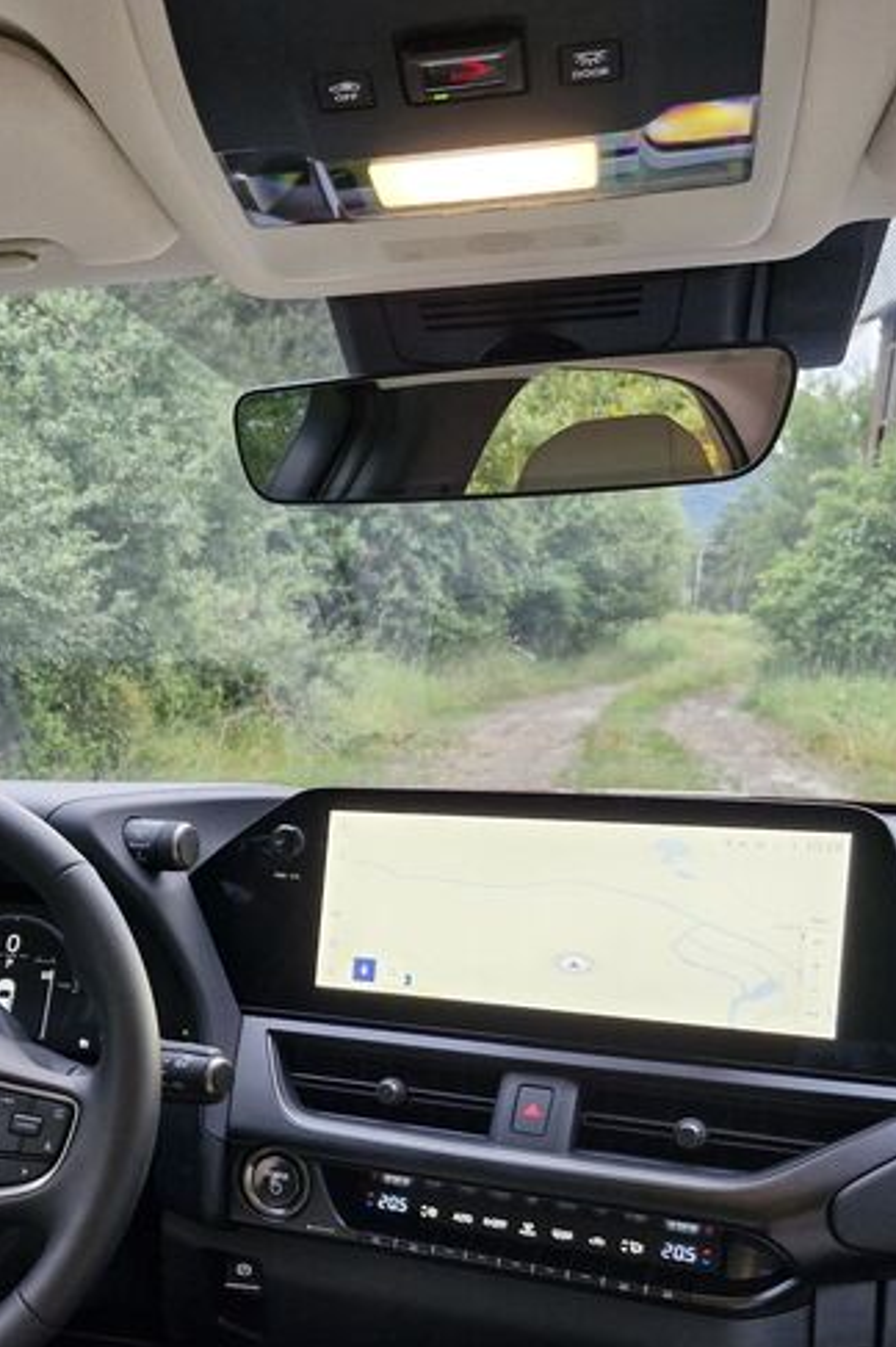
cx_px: 94
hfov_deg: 30.5
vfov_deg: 45.8
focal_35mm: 42
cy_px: 884
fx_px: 1570
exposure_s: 1/60
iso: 250
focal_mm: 5.54
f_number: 1.8
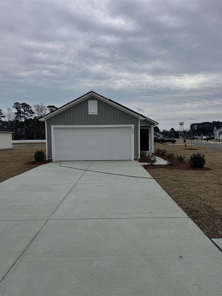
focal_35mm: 24
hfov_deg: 56.8
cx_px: 111
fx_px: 205
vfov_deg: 71.6
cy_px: 148
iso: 80
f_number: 1.78
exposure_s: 1/9009
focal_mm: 6.76
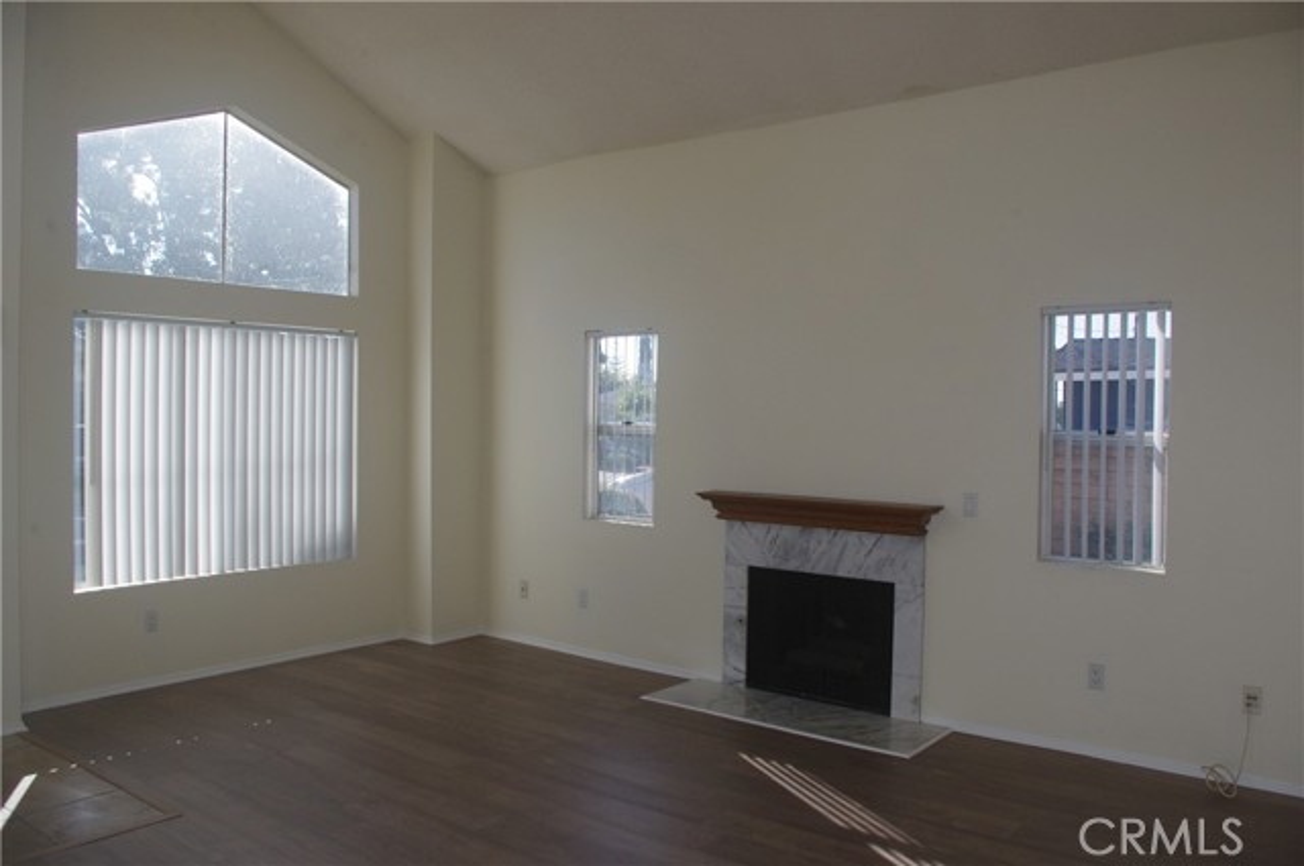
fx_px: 977
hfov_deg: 67.4
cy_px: 433
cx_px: 652
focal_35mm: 27
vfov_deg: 47.8
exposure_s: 1/180
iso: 400
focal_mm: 18
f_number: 11
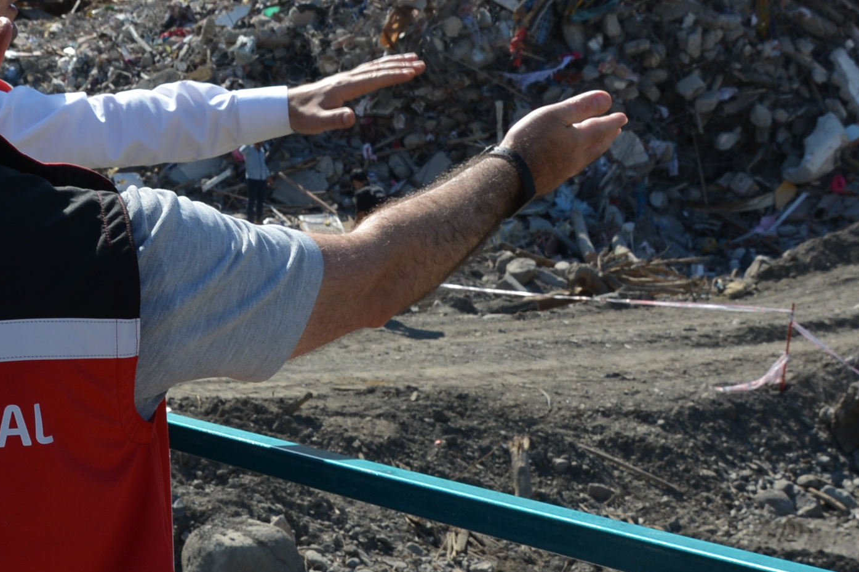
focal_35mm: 87
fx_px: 2075
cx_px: 237
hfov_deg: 23.2
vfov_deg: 15.7
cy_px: 362
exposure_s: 1/250
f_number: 8
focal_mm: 18
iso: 125
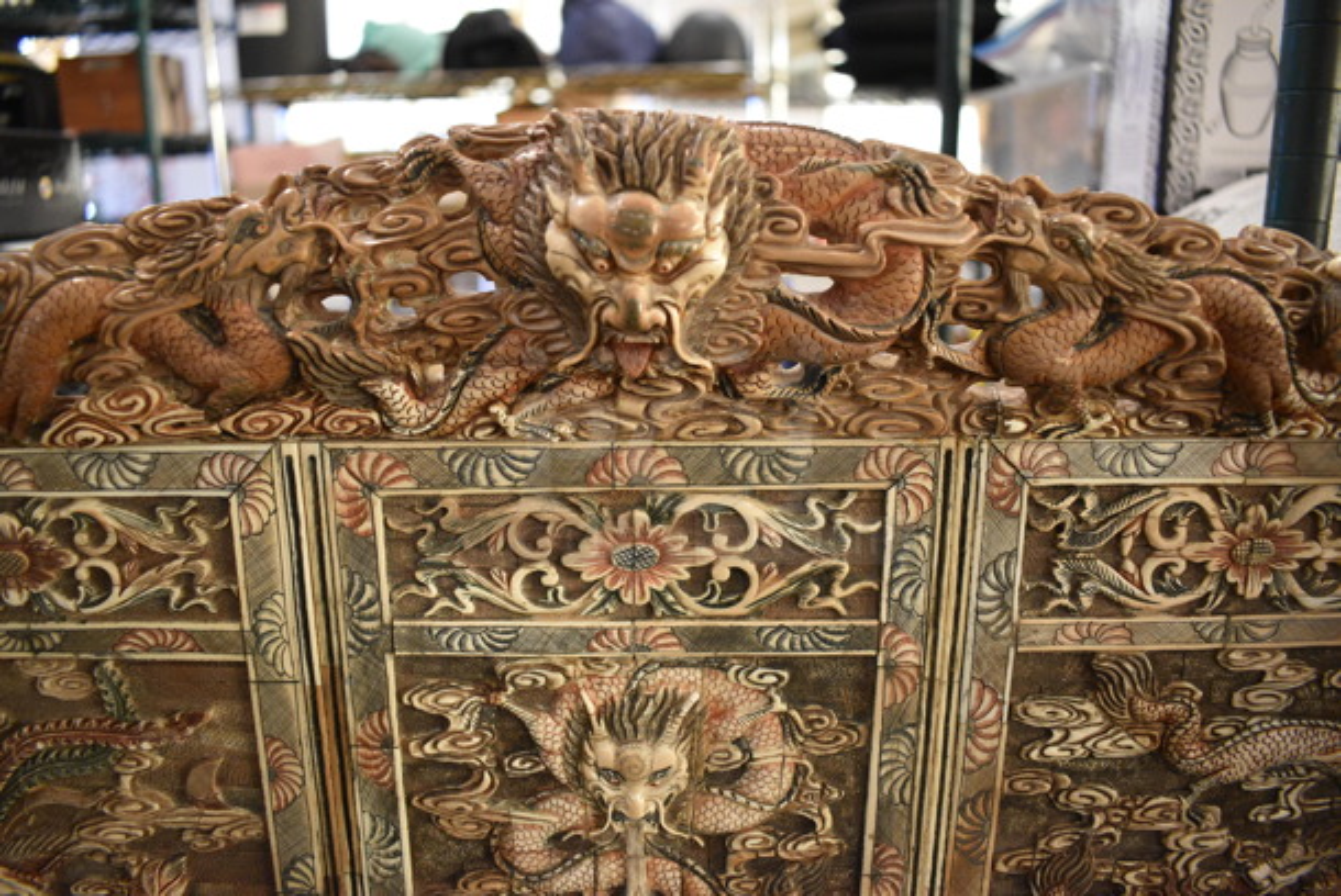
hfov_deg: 67.3
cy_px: 448
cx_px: 670
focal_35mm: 27
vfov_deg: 48.0
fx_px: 1007
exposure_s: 1/60
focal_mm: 18
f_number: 4
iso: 1400
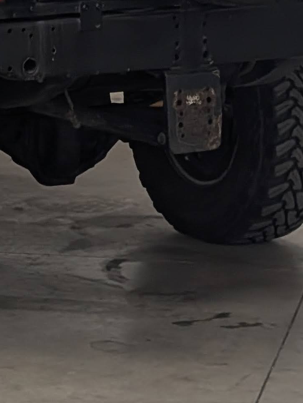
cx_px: -96
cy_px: -159
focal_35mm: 207
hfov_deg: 7.1
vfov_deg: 9.3
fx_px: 2411
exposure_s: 1/40
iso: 112
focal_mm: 6.9
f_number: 1.68
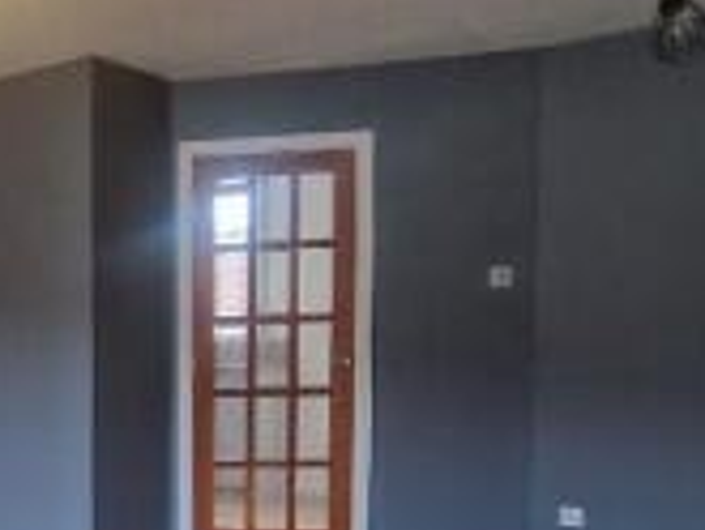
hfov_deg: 35.1
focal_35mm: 46
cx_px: -79
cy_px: 438
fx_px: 938
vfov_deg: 30.6
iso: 125
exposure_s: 1/50
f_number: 2.2
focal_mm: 2.2
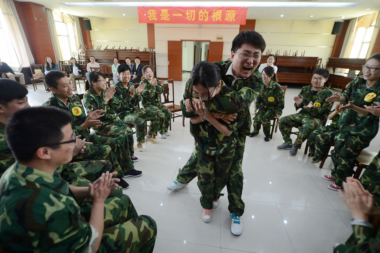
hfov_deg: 90.0
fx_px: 190
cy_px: 126
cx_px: 190
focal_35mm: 18
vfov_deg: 67.3
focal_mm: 18
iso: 1600
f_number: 2.8
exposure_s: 1/250
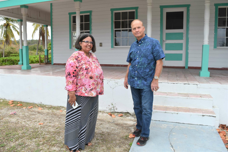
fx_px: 171
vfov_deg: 47.9
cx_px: 114
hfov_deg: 67.4
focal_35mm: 27
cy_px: 76
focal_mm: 18
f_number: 7.1
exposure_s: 1/250
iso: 200
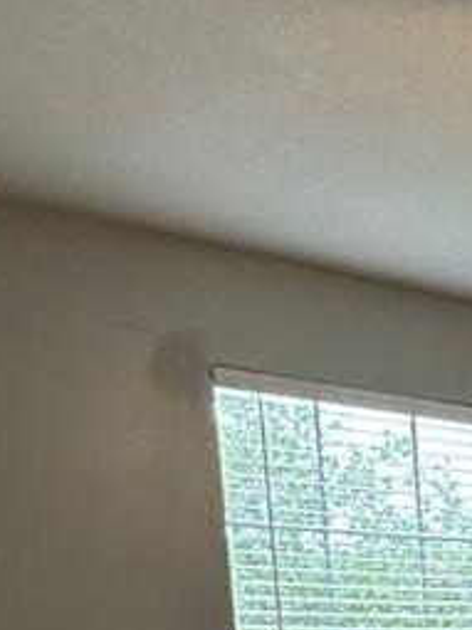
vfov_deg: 25.3
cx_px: 961
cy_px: 825
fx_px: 1201
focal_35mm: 66
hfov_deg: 16.5
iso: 250
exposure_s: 1/60
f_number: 2.2
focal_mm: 2.22
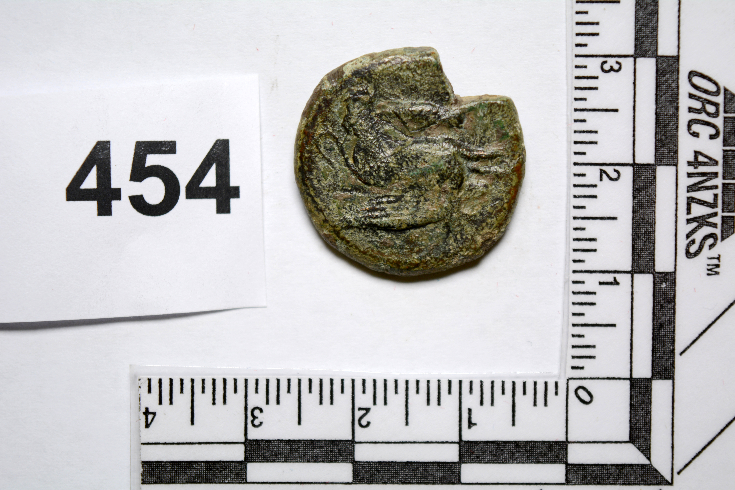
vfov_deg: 16.6
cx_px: 368
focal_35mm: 82
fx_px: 1684
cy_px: 245
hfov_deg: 24.6
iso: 200
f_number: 5.6
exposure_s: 1/80
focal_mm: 55
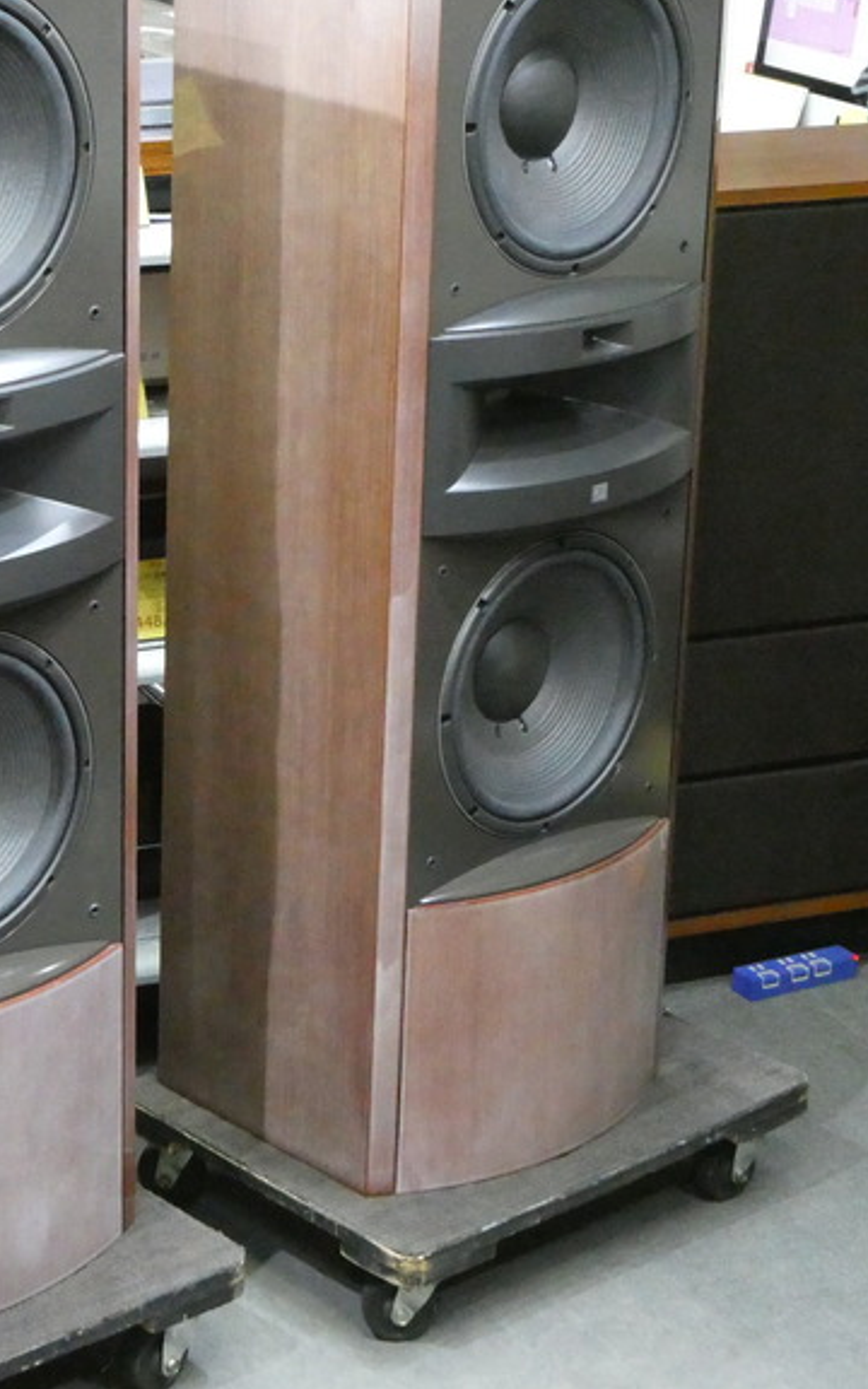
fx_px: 3141
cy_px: 564
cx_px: 96
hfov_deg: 15.6
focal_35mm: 83
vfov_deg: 24.9
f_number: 4
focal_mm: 8.4
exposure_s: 1/30
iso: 1600
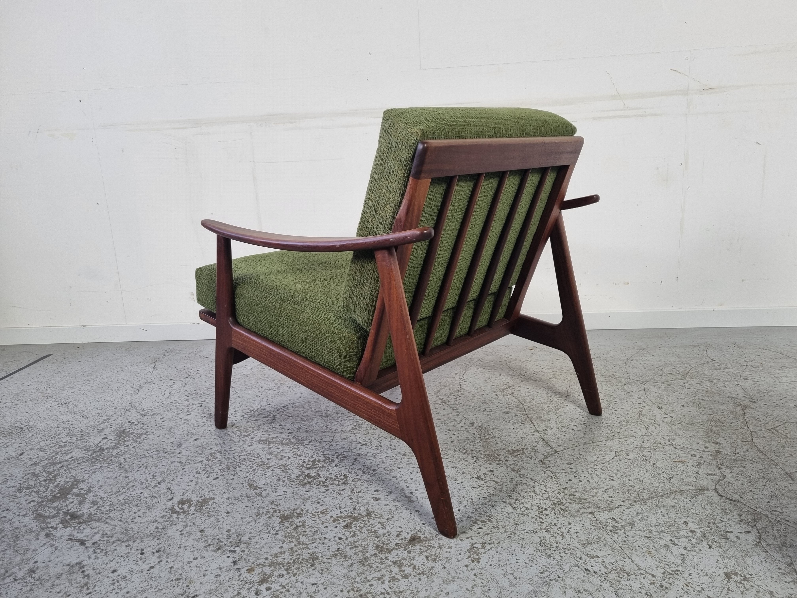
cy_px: 299
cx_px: 398
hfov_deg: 67.3
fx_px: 599
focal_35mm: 26
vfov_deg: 53.1
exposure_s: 1/100
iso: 50
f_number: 1.8
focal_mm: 5.4
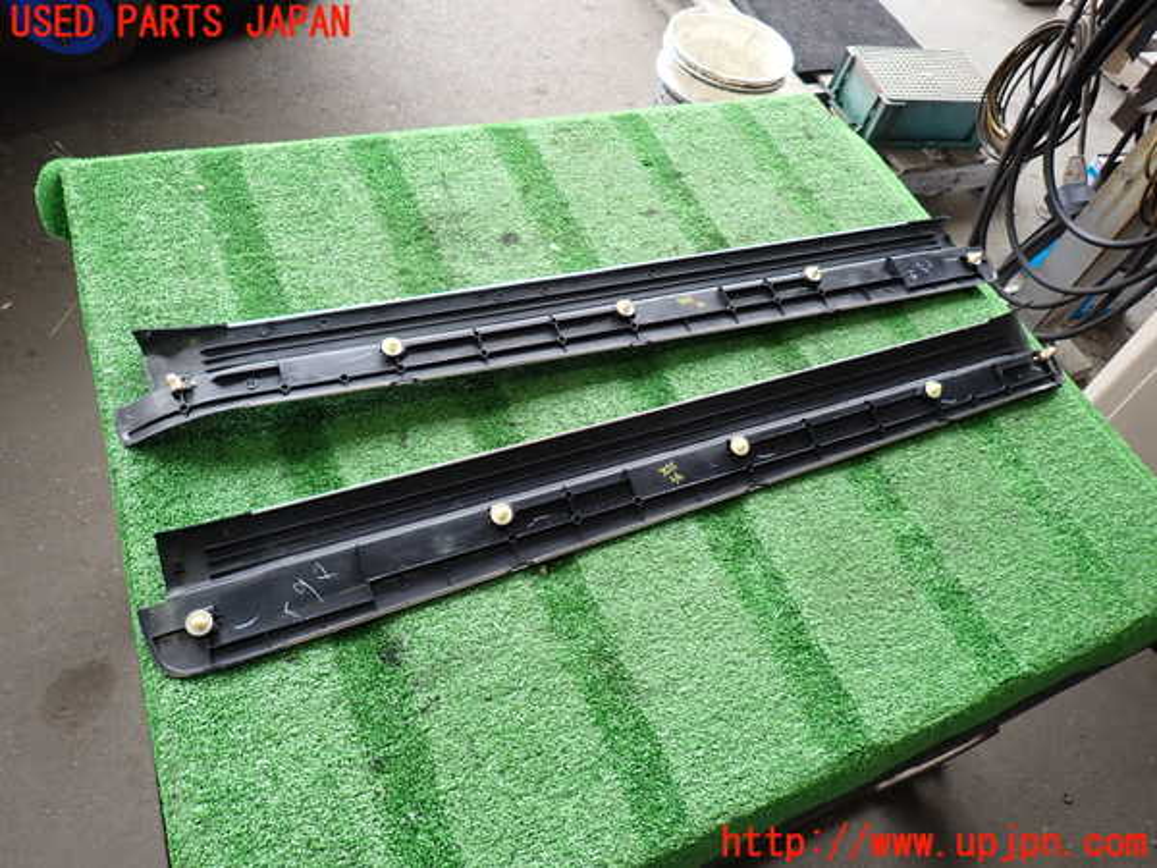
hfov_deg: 69.4
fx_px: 836
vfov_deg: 54.9
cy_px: 434
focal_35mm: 25
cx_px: 578
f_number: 2
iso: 100
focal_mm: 4.5
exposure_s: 1/60
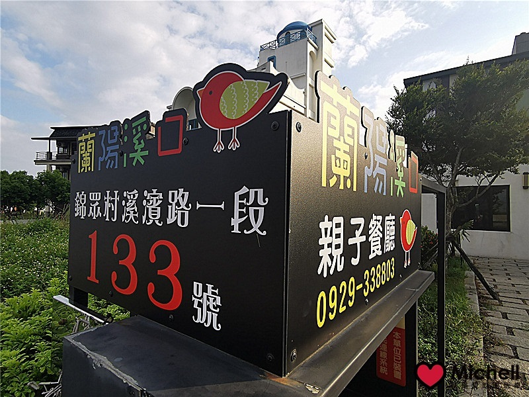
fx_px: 290
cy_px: 198
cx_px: 264
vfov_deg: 68.7
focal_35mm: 19
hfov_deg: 84.7
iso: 50
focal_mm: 2.35
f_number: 2.2
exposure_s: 1/622
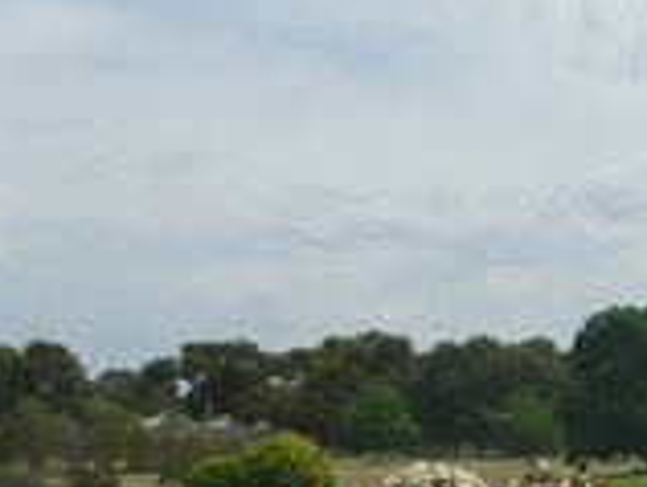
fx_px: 1591
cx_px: 946
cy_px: 364
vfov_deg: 17.3
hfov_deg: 20.1
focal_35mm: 85
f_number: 10
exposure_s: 1/200
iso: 80
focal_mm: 4.9
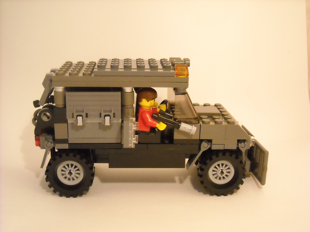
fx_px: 439
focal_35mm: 49
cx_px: 155
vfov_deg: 29.7
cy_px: 116
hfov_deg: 38.9
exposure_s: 1/84
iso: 800
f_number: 3.2
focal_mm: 7.92
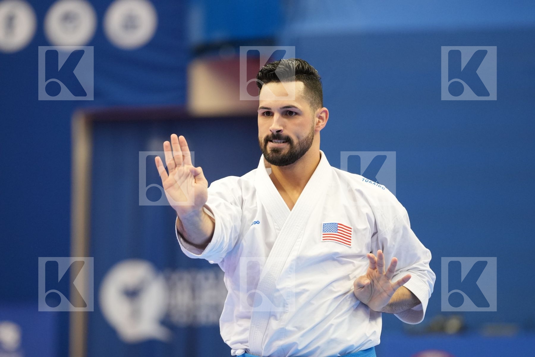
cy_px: 178
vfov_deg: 5.2
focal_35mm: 264
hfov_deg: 7.8
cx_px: 268
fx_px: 3923
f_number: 2.8
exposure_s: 1/500
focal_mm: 176
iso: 1600
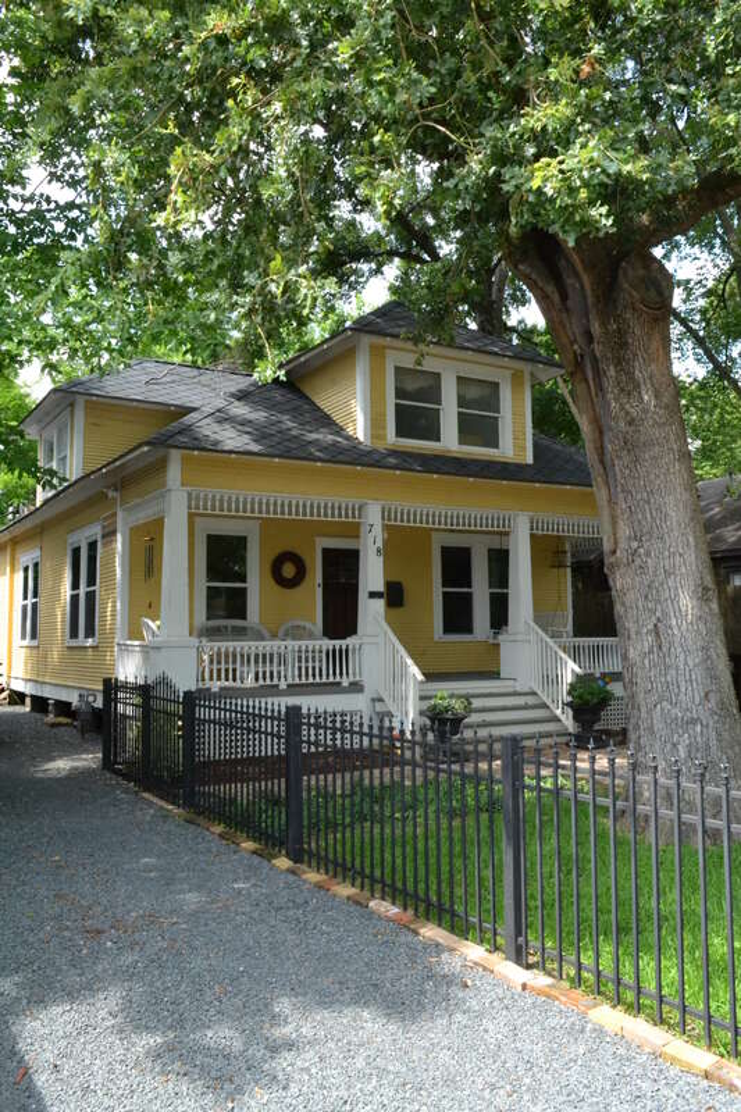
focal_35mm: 30
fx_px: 927
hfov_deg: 43.6
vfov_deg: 61.9
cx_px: 370
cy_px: 556
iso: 3200
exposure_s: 1/250
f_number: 20
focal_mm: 20
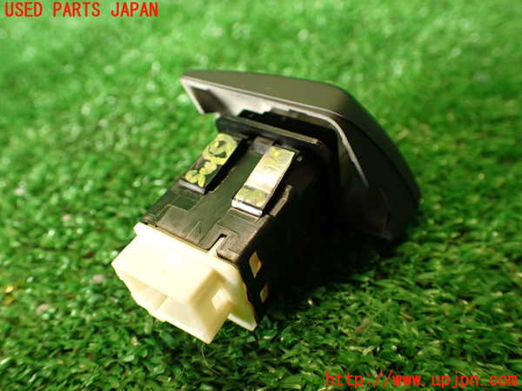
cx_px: 261
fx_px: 483
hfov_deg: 56.8
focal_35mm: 32
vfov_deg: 44.2
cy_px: 196
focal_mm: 5.79
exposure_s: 1/30
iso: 250
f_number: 2.4
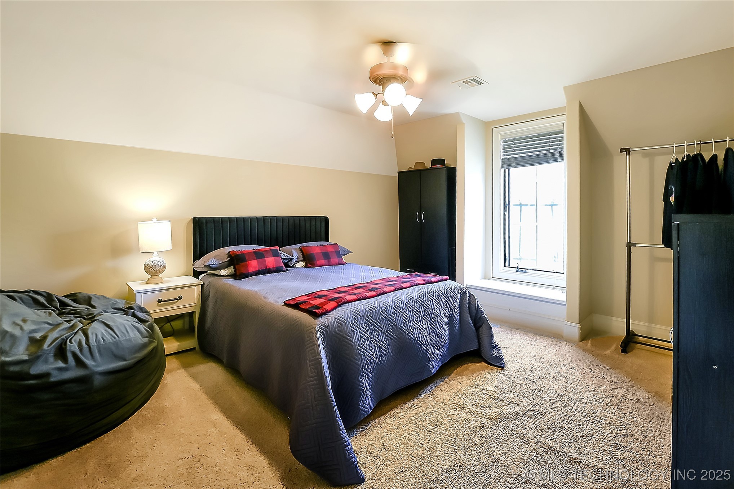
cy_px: 244
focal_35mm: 15
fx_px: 306
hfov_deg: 100.4
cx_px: 367
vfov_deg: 77.3
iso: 250
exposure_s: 1/8
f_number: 7.1
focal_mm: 10
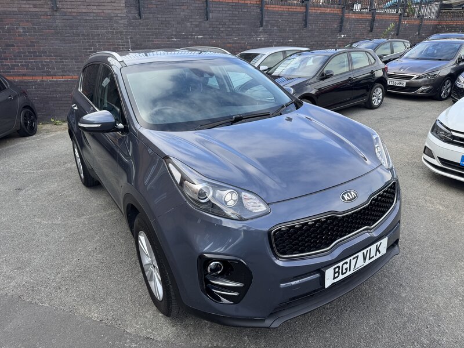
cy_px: 174
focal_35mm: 24
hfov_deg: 71.6
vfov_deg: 56.8
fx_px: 322
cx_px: 232
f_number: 1.78
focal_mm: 6.76
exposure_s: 1/822
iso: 80
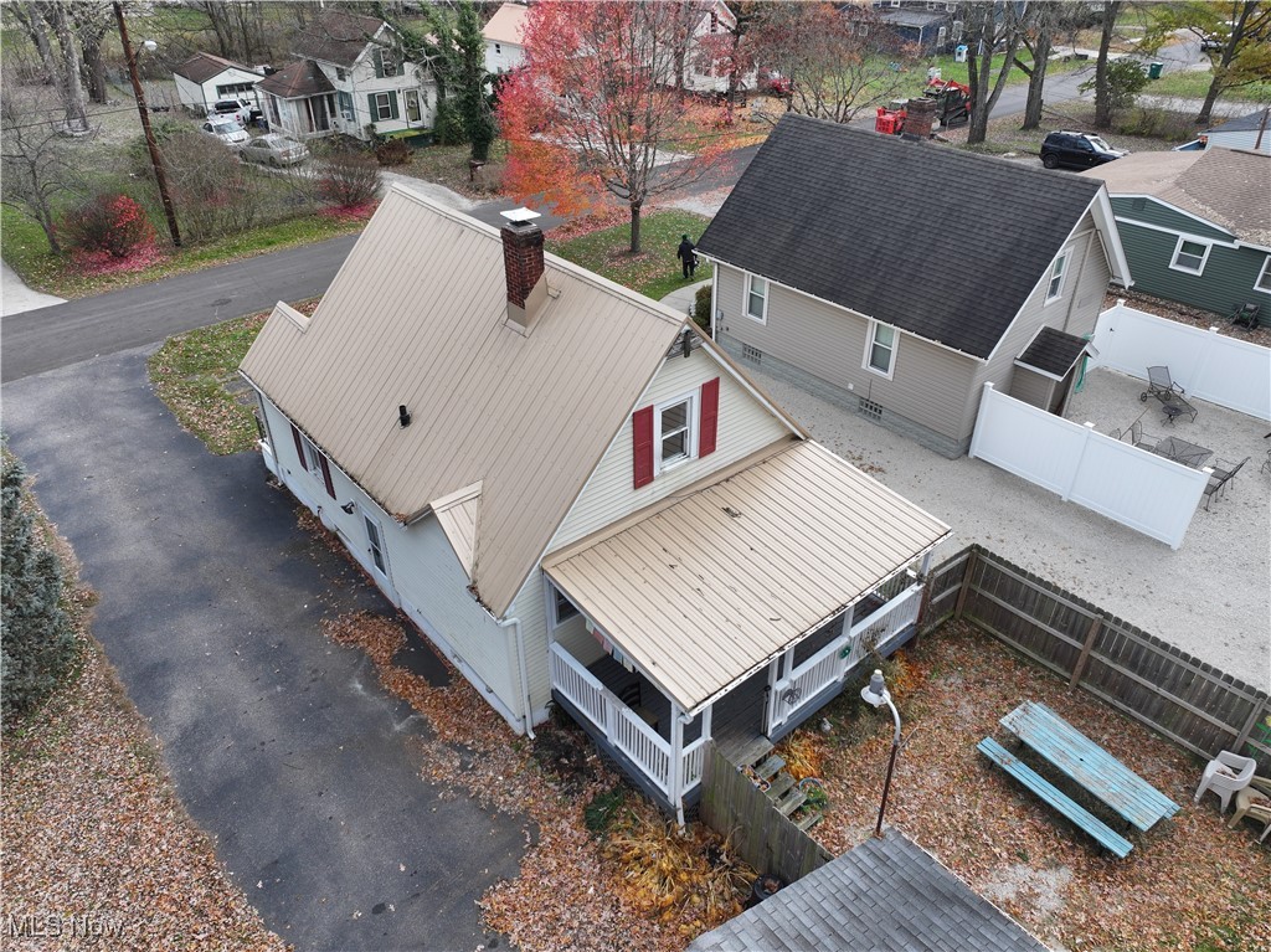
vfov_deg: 56.8
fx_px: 881
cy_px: 476
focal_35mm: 24
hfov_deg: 71.6
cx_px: 636
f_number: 2.8
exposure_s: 1/640
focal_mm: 12.29
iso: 100
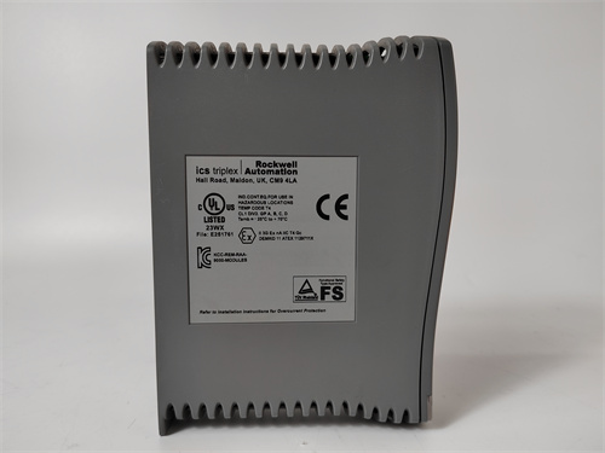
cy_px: 226
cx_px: 302
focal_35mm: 23
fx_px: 402
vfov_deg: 58.9
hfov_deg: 73.9
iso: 441
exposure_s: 1/100
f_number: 1.9
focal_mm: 5.52
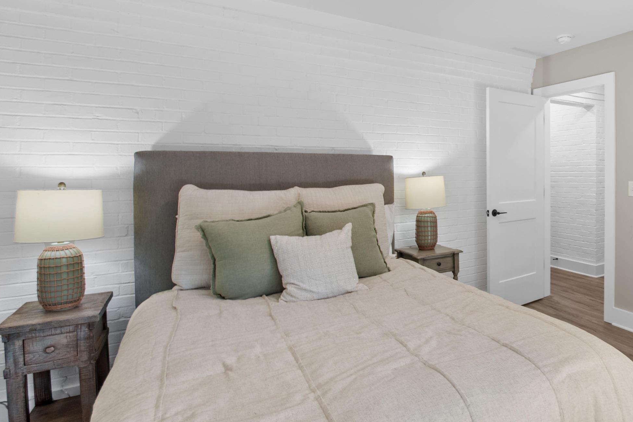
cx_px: 482
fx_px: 387
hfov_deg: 72.6
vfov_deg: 57.0
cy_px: 181
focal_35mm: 22
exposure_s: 1/15
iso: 250
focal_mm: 14
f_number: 5.6
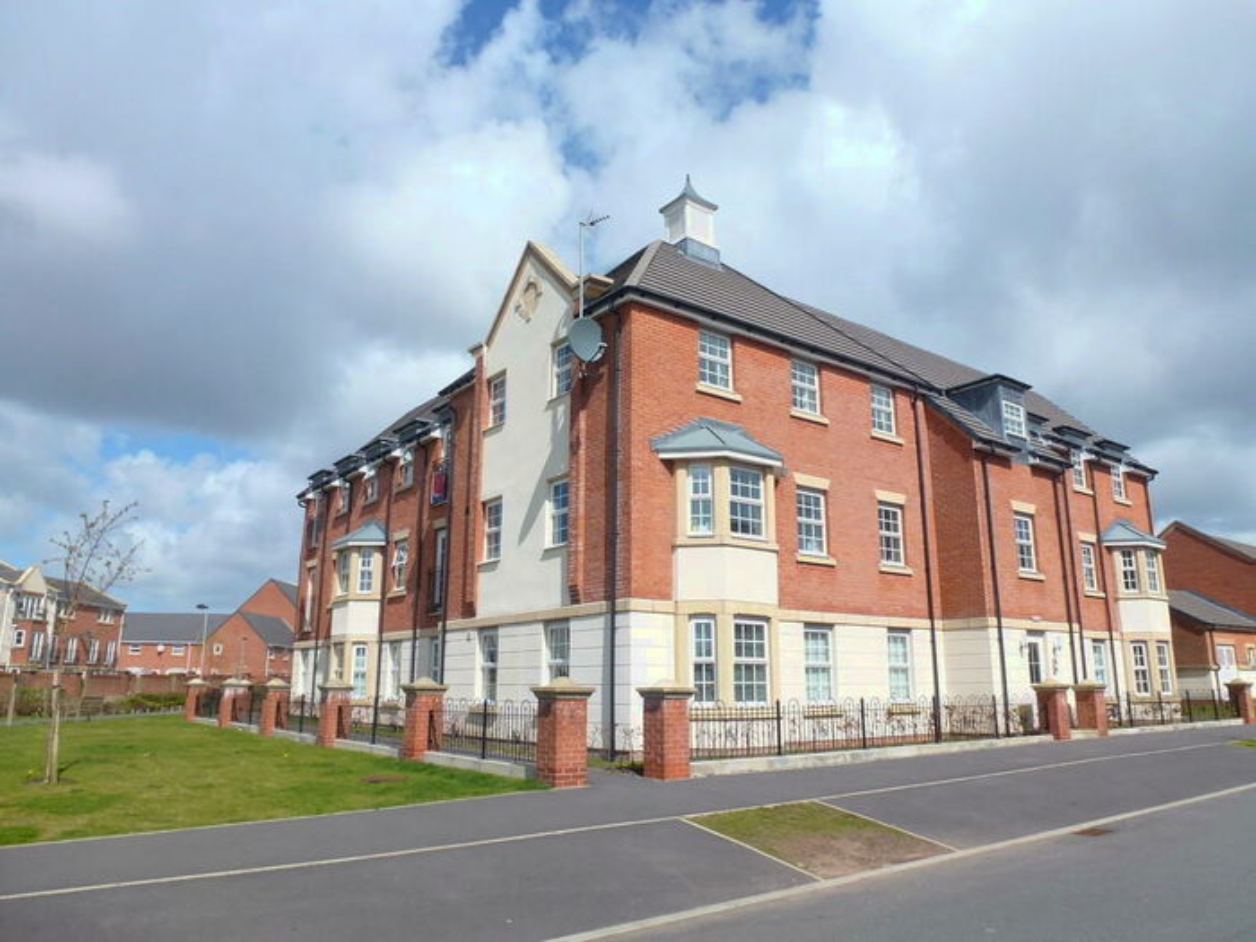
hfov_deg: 71.6
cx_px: 628
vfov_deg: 56.8
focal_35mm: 24
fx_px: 871
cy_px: 471
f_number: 4
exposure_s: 1/800
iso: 100
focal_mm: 4.3
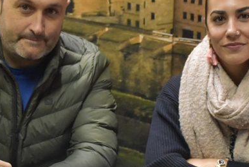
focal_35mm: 122
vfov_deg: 11.2
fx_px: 846
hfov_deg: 16.7
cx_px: 107
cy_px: 126
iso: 4000
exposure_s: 1/60
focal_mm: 35
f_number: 4.2
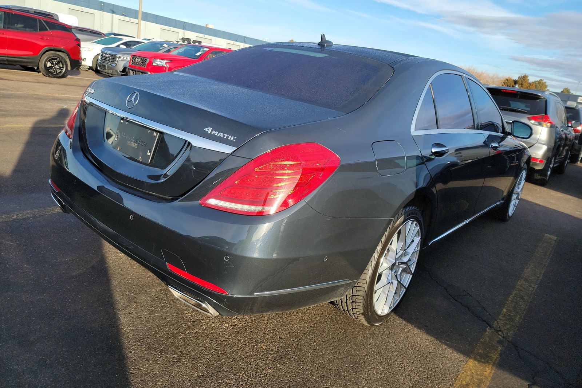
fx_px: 404
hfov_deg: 71.5
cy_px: 172
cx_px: 291
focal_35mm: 25
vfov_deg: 51.2
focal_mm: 6.7
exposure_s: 1/317
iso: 50
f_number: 1.8
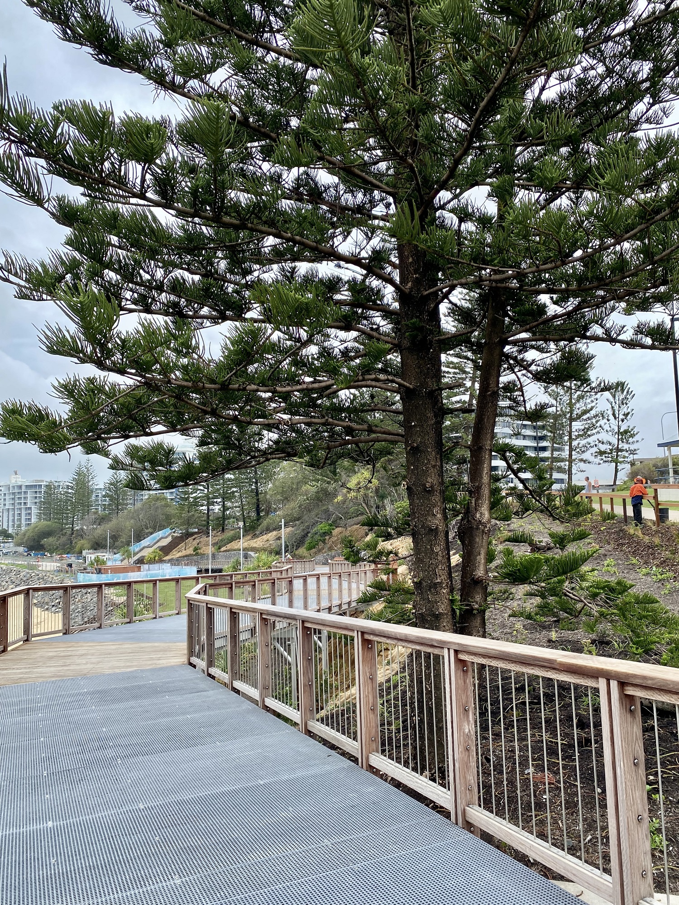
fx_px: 680
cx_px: 340
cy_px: 452
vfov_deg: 67.3
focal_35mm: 26
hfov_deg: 53.1
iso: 32
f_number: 1.8
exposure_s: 1/919
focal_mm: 4.25
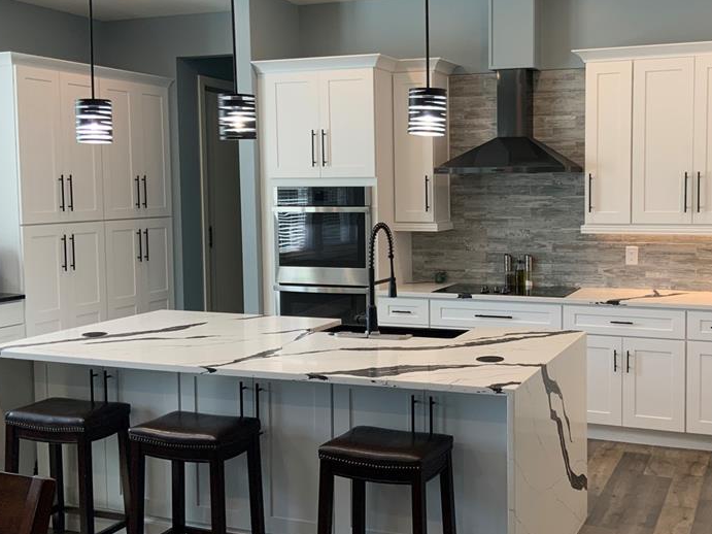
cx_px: 464
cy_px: 244
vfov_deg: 33.6
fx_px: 884
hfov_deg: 43.4
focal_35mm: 43
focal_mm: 3
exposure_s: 1/120
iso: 64
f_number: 1.8
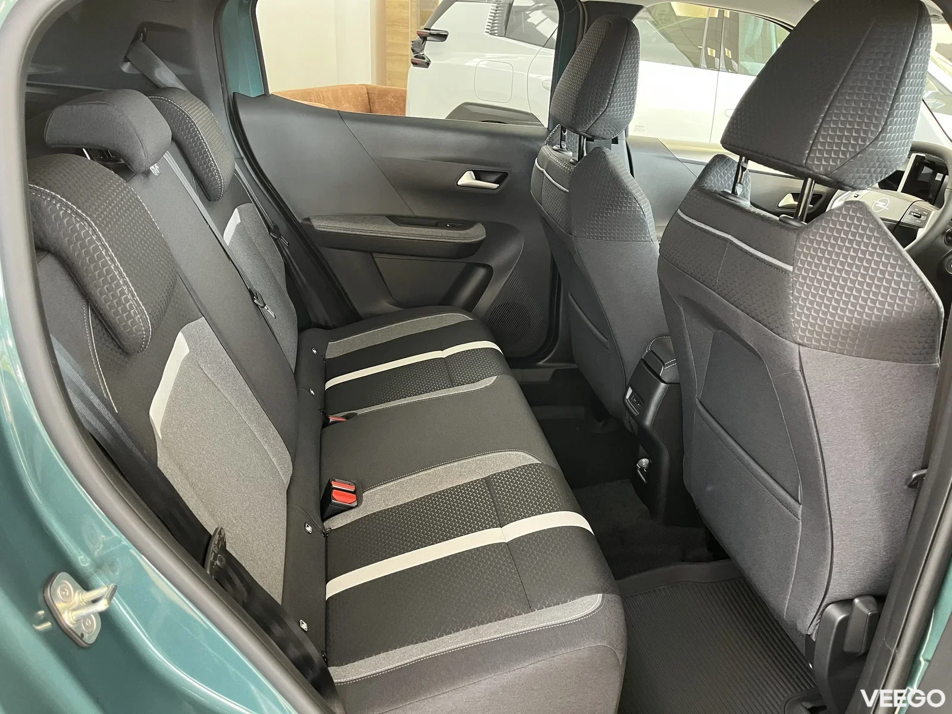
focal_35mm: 26
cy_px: 357
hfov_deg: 67.3
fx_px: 715
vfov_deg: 53.1
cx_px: 476
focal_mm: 5.1
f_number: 1.6
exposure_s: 1/60
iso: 320
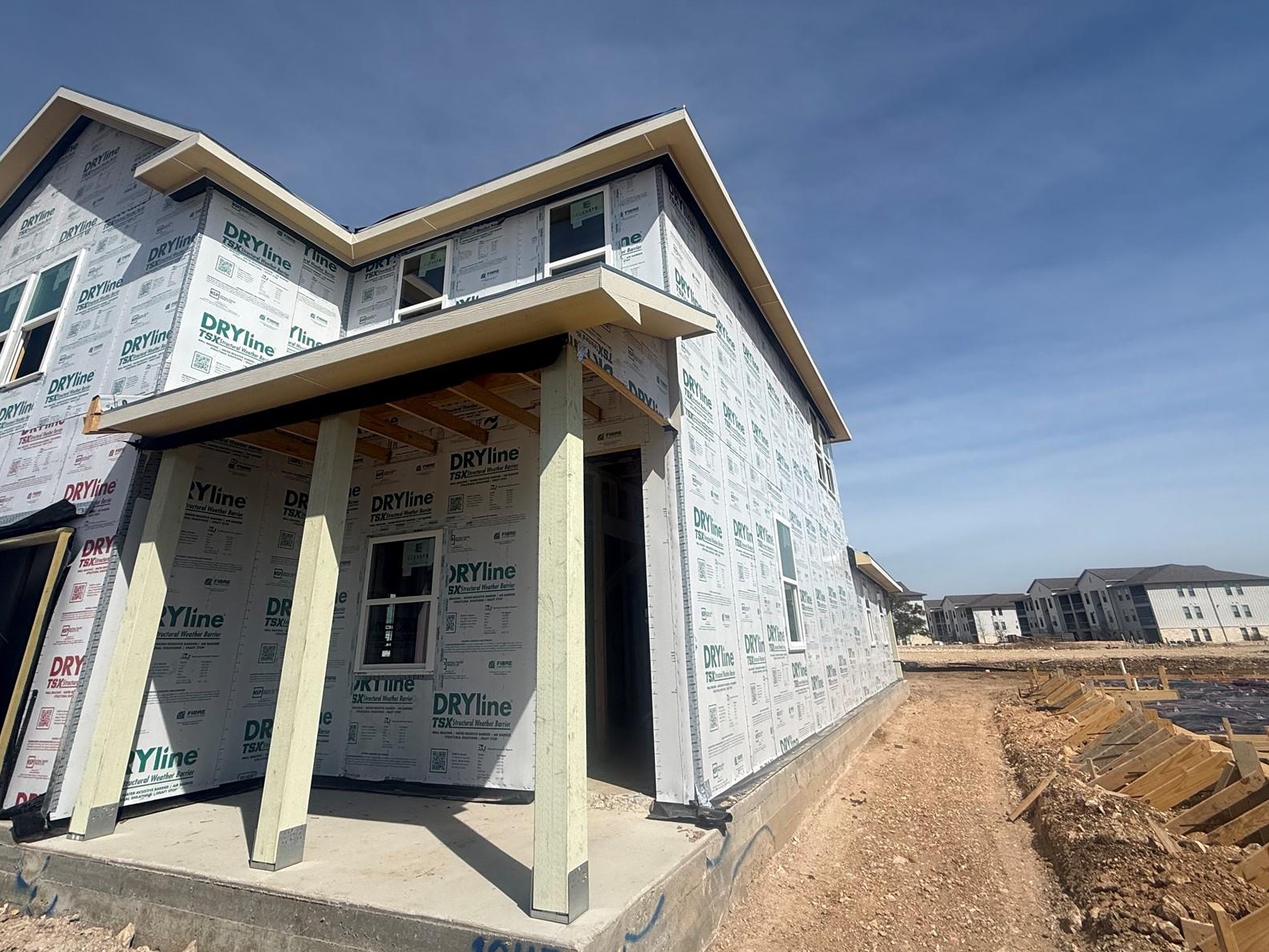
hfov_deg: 87.7
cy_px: 383
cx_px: 613
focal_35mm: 18
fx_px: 660
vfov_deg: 70.9
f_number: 2.2
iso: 50
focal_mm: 2.22
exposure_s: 1/4762
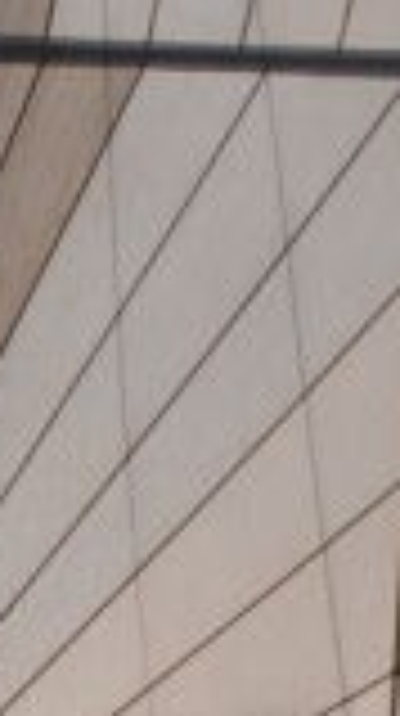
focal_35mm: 437
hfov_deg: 2.8
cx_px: -211
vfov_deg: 4.9
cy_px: 876
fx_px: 8264
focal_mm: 55
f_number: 10
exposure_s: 1/400
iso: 100
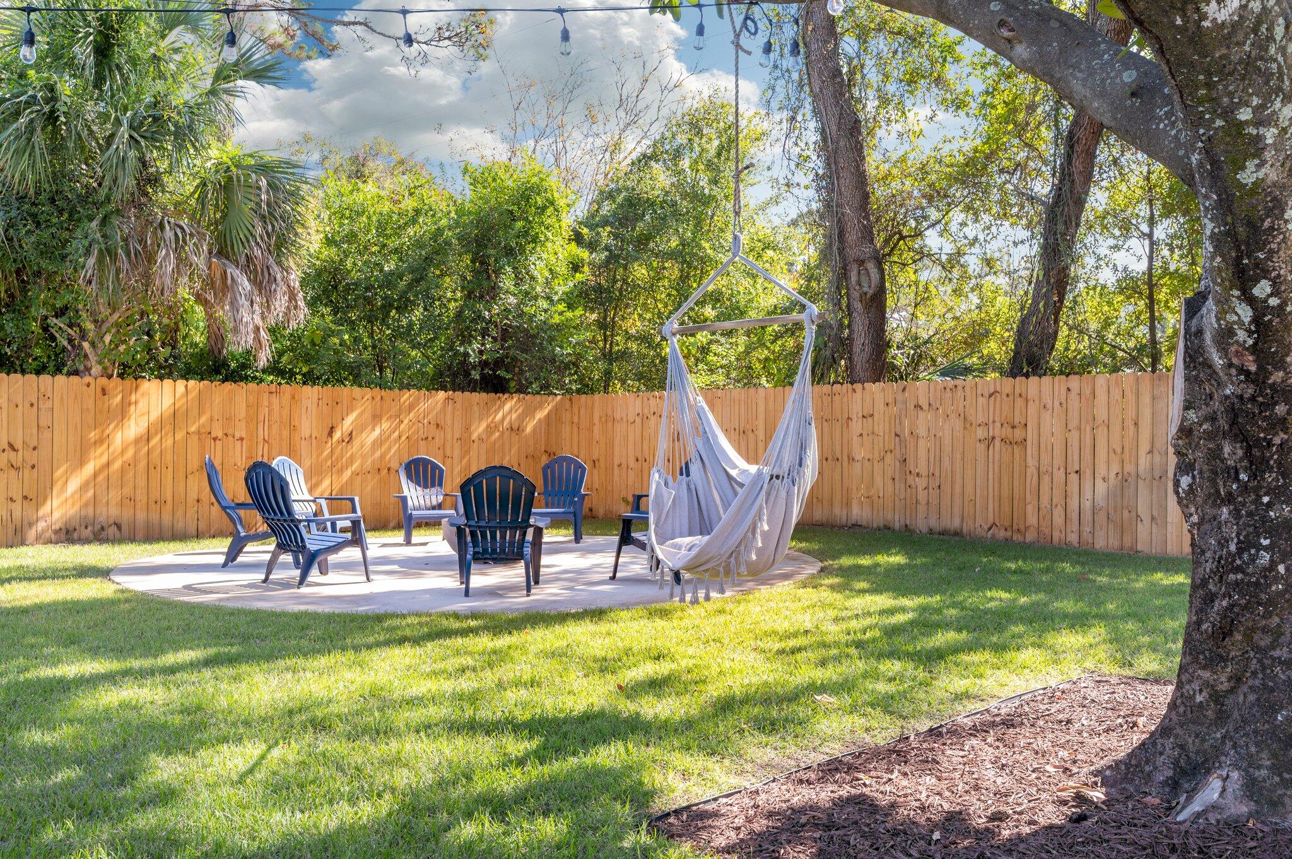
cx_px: 646
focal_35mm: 30
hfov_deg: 62.0
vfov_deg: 43.5
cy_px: 430
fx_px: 1076
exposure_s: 1/25
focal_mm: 30
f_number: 9
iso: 100
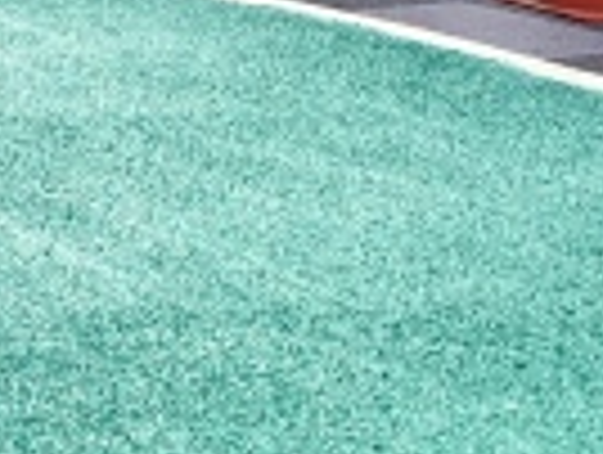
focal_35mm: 173
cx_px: 464
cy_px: 454
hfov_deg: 11.4
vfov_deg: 8.6
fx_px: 3019
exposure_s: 1/221
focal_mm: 4.15
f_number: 2.2
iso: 25
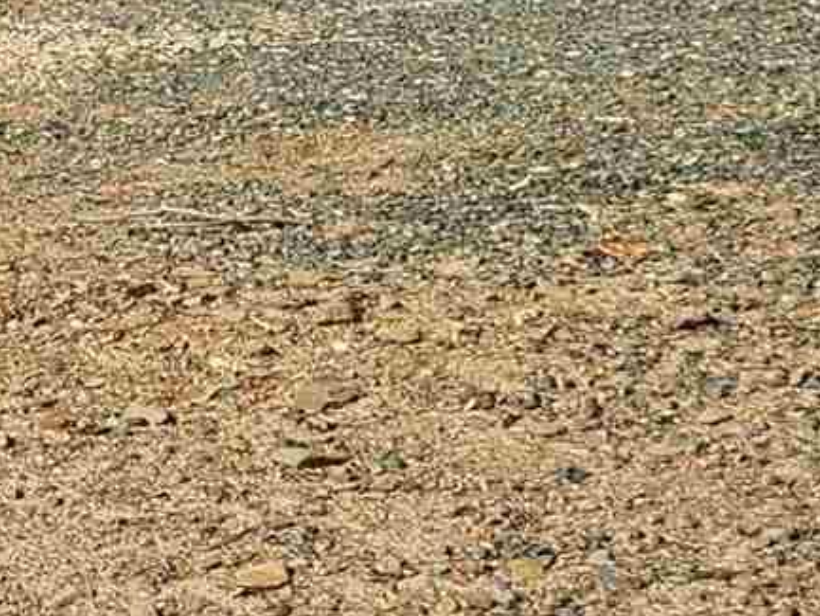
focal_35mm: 163
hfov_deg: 9.5
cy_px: -320
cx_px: -1657
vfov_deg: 8.9
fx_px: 3862
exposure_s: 1/1160
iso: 20
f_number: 1.8
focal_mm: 5.4
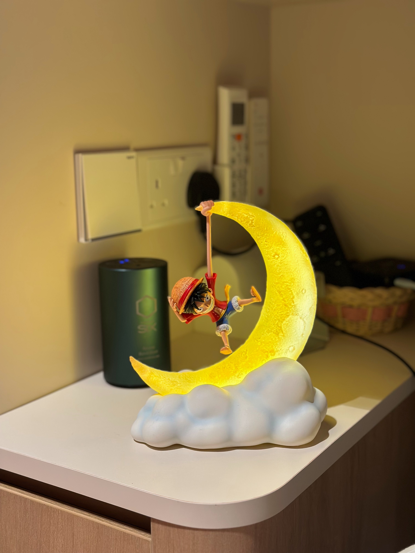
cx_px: 208
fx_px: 767
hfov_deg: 30.3
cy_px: 276
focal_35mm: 48
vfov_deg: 39.7
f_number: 1.78
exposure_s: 1/60
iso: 125
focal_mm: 6.86
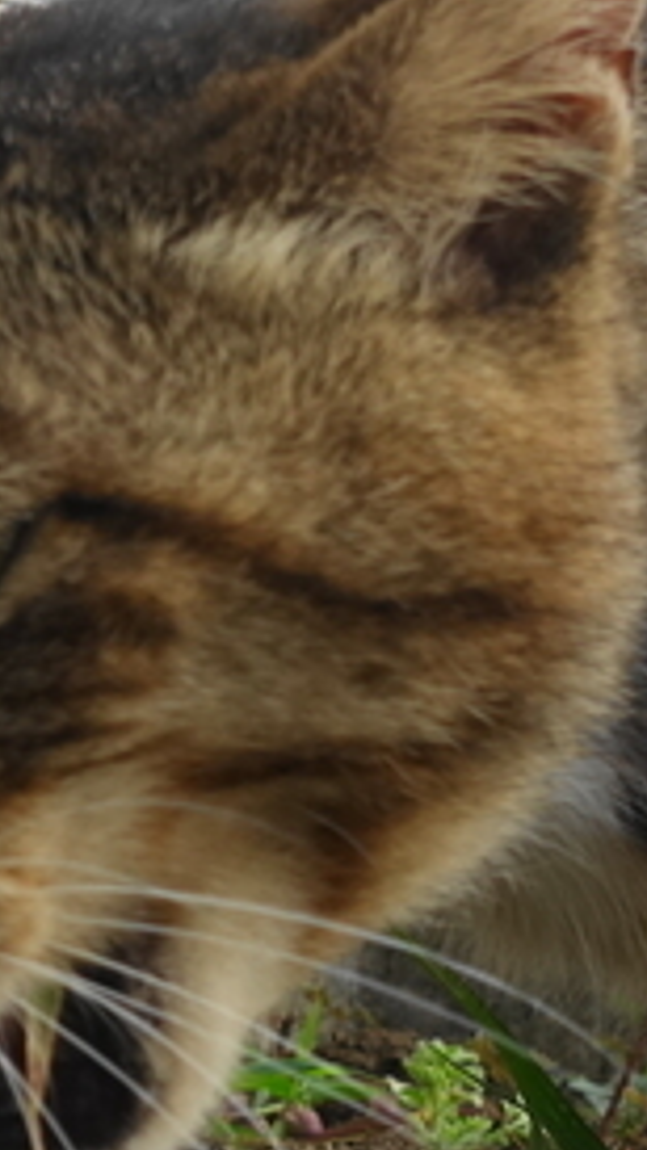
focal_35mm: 110
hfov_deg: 10.5
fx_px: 3357
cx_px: -441
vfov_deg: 19.4
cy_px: 659
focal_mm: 8.8
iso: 125
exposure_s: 1/250
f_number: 4
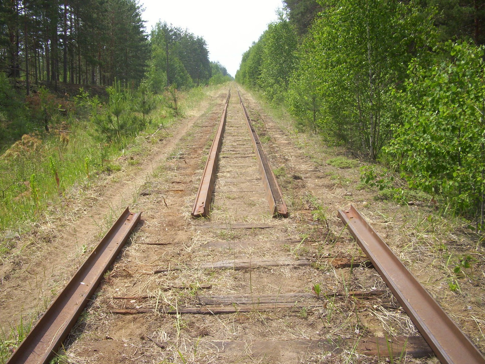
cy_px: 182
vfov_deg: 40.7
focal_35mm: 35
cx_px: 248
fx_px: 490
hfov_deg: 52.6
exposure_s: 1/200
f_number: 5.6
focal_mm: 5.7
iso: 80
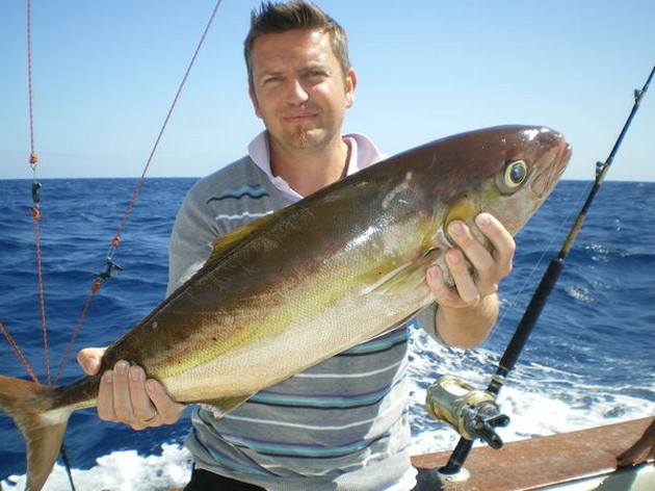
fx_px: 681
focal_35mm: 36
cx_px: 328
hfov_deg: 51.4
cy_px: 246
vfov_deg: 39.6
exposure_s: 1/320
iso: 50
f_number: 4.6
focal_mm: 6.3
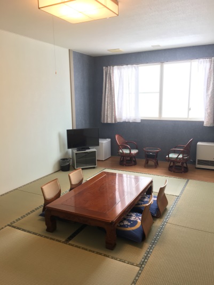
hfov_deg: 48.3
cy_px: 142
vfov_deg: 61.6
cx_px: 107
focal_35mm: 29
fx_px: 239
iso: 50
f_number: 2.2
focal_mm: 4.15
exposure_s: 1/30
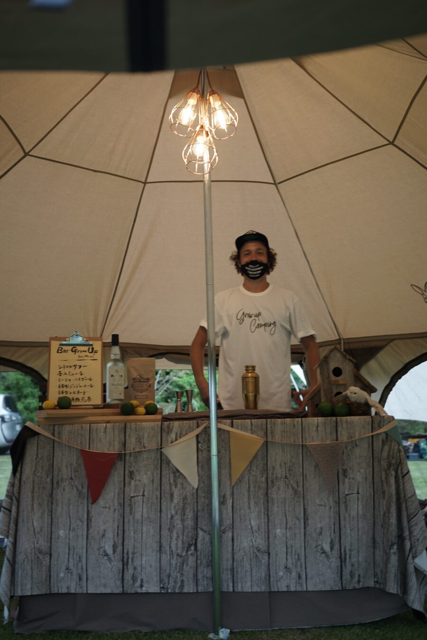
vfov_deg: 54.4
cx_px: 214
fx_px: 623
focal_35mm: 35
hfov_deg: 37.9
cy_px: 320
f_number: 2.8
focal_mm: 35
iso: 160
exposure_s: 1/60
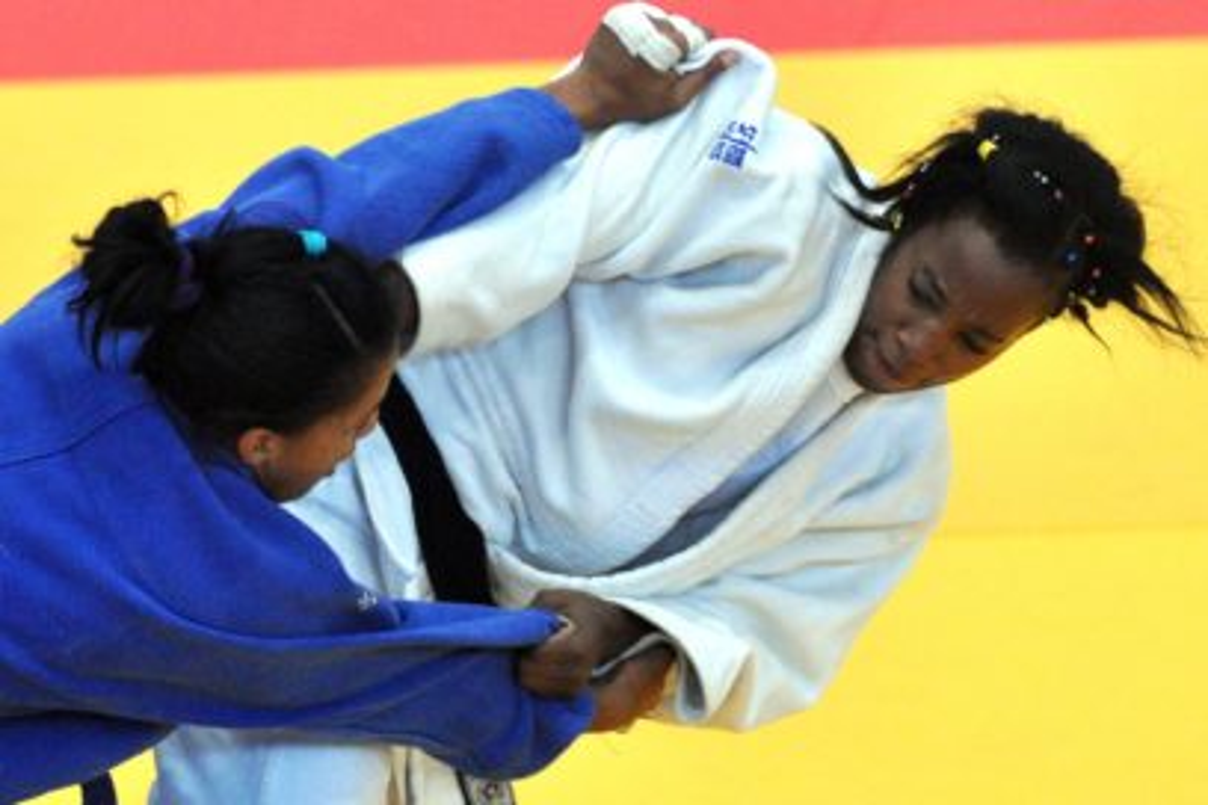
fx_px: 15099
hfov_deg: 4.6
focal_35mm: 450
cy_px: 402
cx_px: 604
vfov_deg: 3.1
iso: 1600
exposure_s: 1/500
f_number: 4
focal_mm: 300
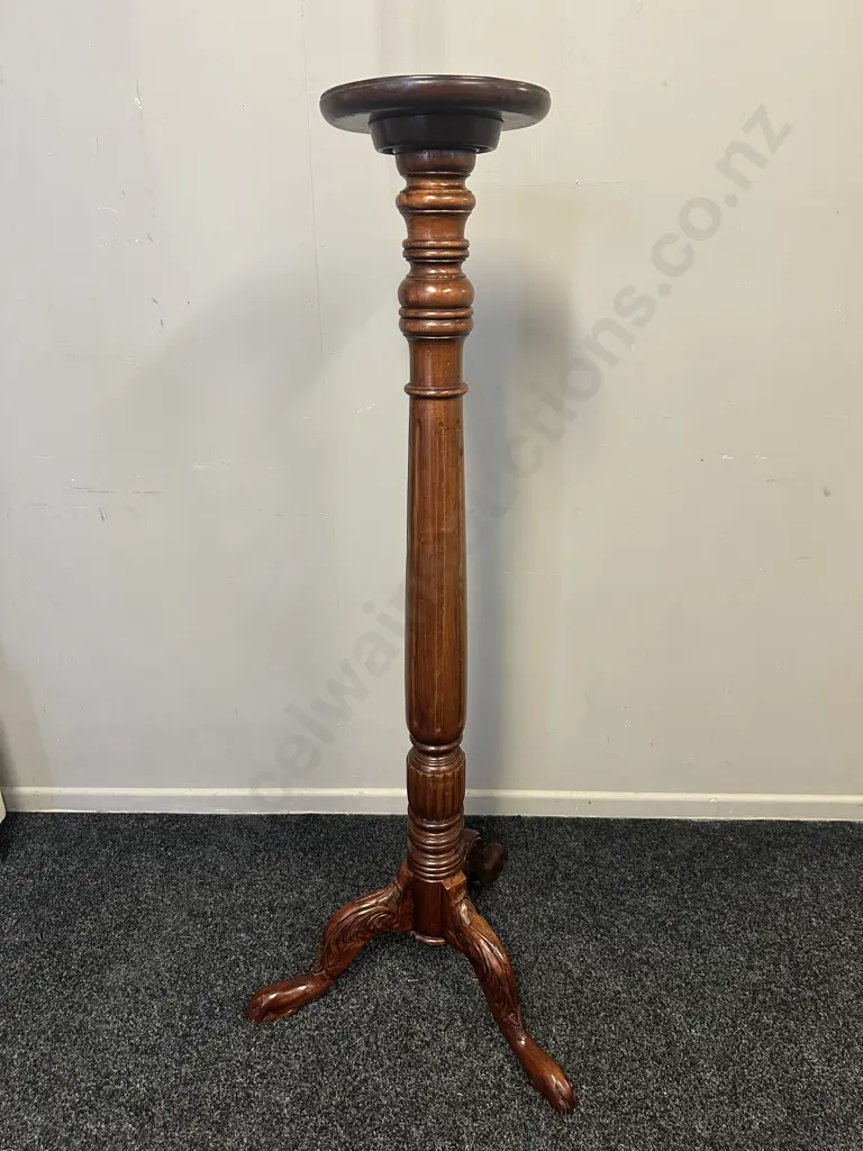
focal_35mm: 24
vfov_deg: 71.6
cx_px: 432
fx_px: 798
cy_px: 576
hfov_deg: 56.8
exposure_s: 1/50
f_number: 1.78
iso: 320
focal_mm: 6.86
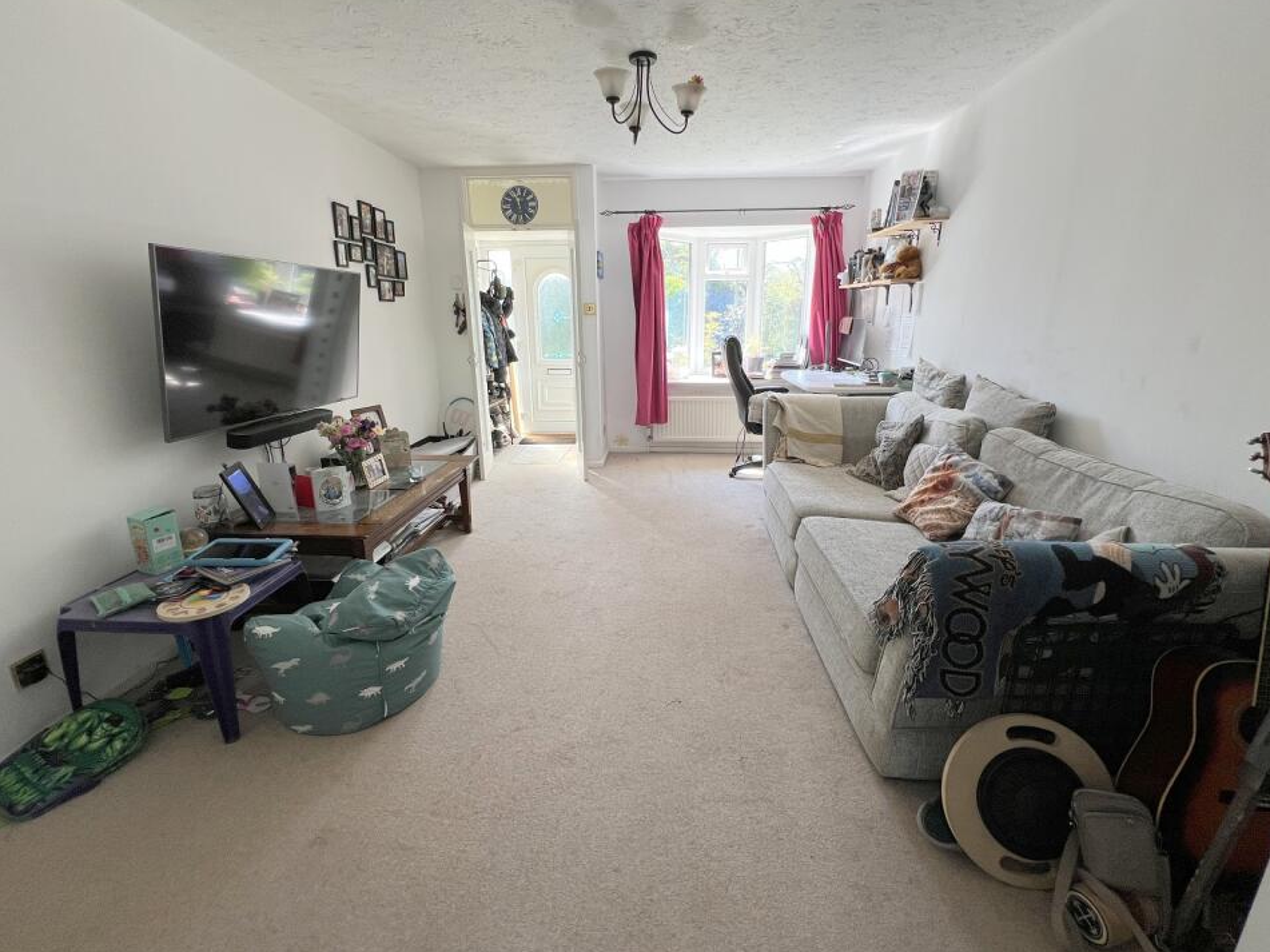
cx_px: 640
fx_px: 514
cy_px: 454
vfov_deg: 85.6
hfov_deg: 102.1
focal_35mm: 14
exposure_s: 1/99
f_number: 1.8
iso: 64
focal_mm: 1.57
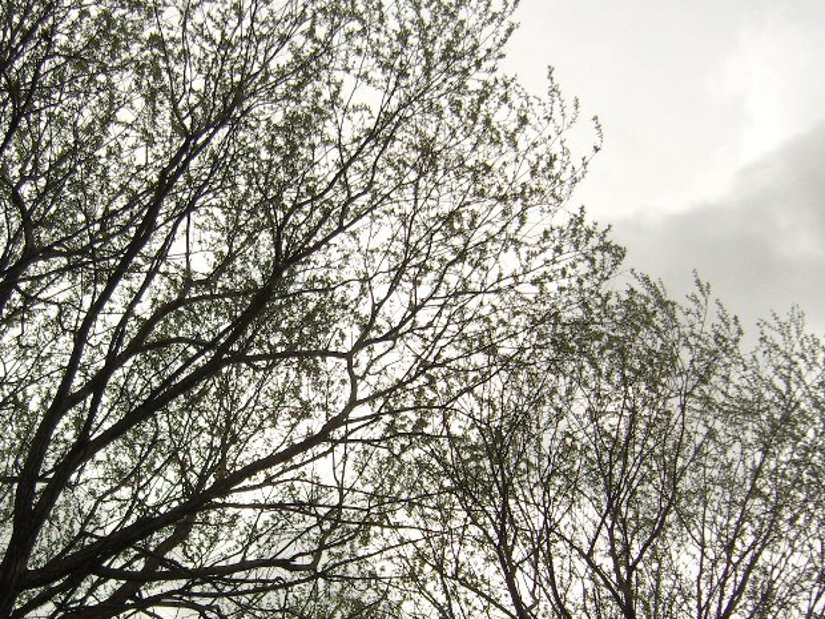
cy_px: 405
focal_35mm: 55
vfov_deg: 26.4
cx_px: 329
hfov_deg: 34.8
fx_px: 1311
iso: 80
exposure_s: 1/400
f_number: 7
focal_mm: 7.3
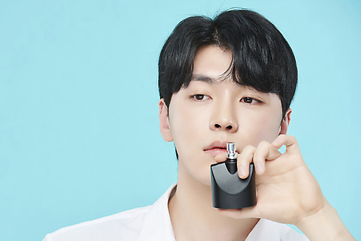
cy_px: 133
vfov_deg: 5.8
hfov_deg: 8.8
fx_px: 2356
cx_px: 157
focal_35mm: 235
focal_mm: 200
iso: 64
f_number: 7.1
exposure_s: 1/125
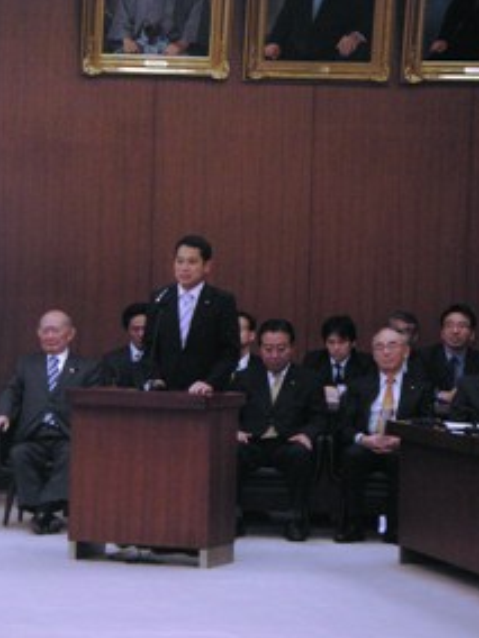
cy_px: 319
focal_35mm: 154
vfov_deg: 12.8
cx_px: 171
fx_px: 2841
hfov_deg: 9.6
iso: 160
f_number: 4
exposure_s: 1/114
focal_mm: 18.9
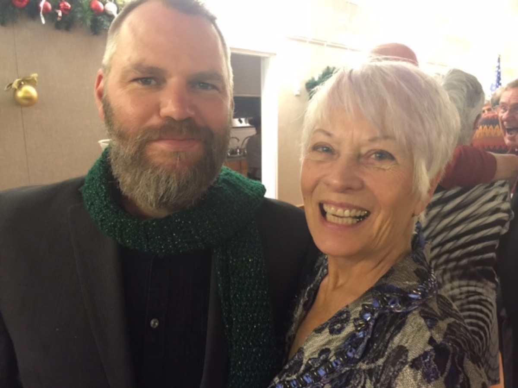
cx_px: 259
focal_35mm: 29
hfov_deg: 61.7
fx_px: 434
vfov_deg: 48.2
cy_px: 194
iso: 100
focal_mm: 4.15
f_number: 2.2
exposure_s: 1/4
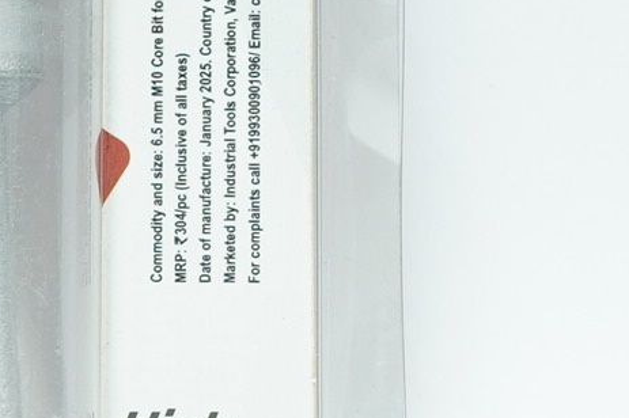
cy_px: 144
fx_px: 4085
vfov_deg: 5.9
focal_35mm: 234
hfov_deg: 8.7
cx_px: -11
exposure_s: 1/3
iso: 640
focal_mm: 37
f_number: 8
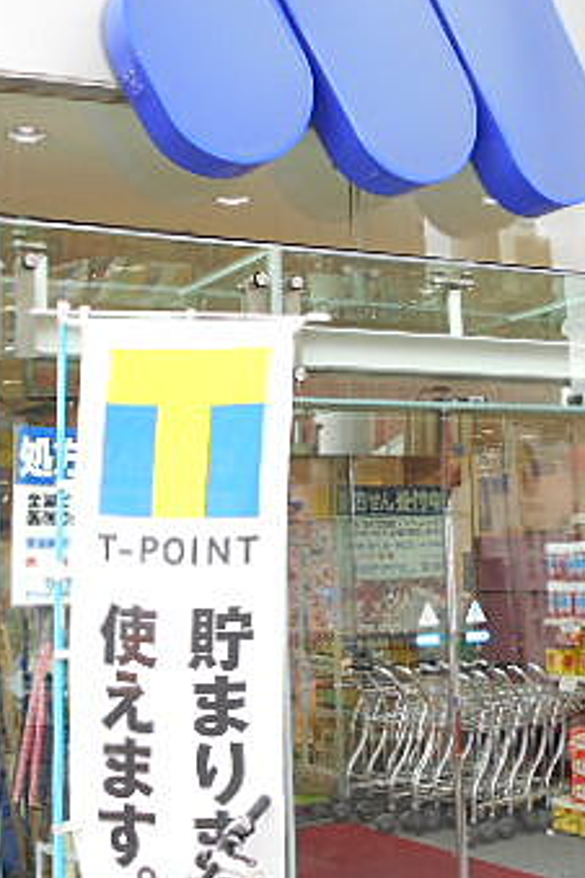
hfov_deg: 26.5
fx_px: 1243
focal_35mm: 51
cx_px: 274
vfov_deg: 38.9
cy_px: 401
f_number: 3.2
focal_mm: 4.6
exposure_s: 1/60
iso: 80
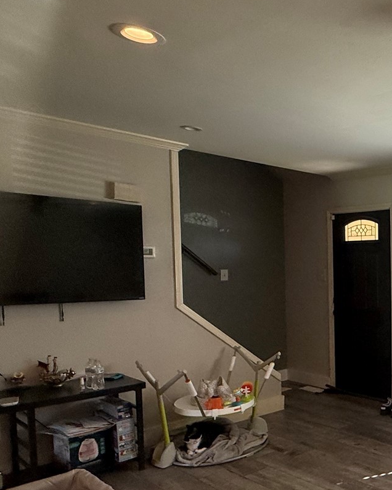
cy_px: 296
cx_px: 480
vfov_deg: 53.8
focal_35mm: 33
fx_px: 479
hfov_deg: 34.7
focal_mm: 2.22
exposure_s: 1/120
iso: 160
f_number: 2.2
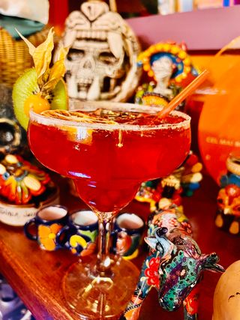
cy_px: 160
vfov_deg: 67.3
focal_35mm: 26
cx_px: 120
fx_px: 240
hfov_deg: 53.0
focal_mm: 5.7
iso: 500
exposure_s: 1/25
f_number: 1.5
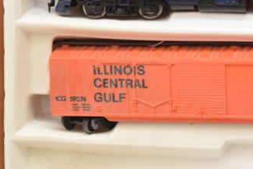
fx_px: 1132
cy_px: 19
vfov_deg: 8.5
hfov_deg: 12.7
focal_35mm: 161
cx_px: 224
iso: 800
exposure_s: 1/125
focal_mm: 55
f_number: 5.6
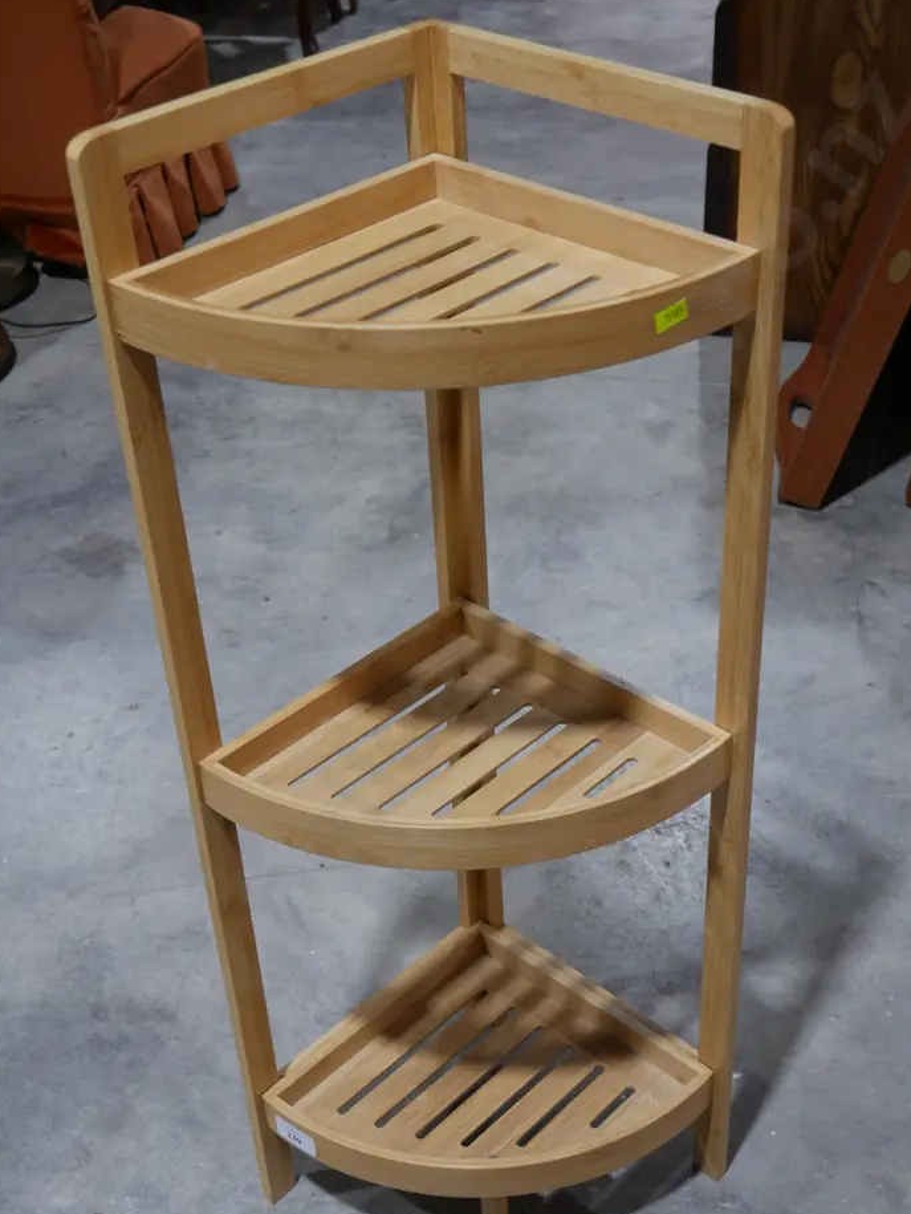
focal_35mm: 47
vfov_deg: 40.4
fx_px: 1648
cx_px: 490
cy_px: 629
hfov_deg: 30.9
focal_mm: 21
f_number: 4.6
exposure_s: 1/60
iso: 250
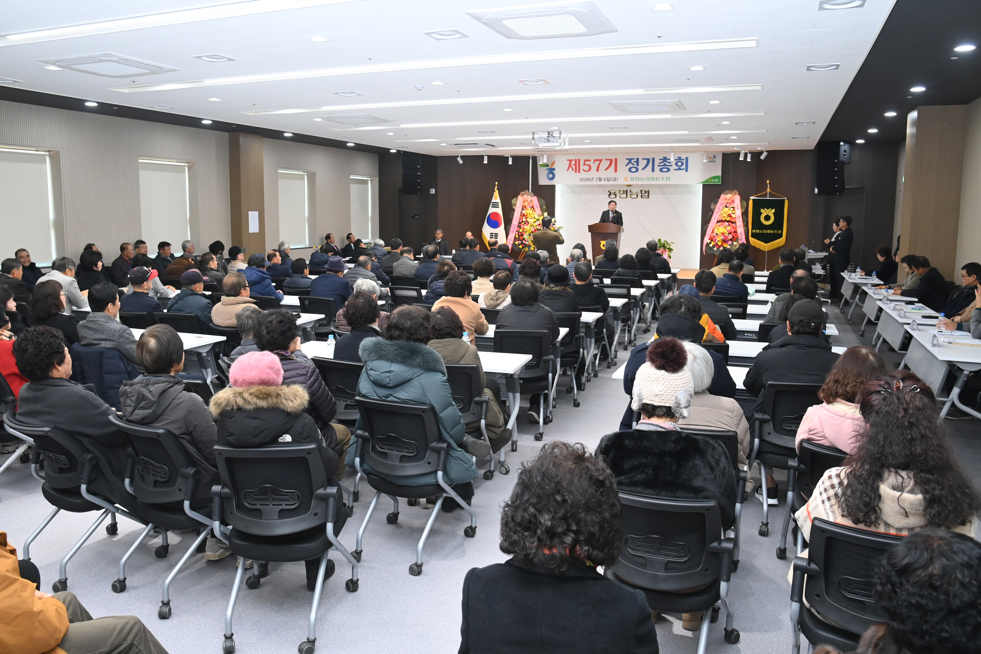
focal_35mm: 24
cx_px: 490
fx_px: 654
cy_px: 327
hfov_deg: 73.7
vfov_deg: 53.1
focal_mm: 24
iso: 3200
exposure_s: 1/250
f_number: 6.3
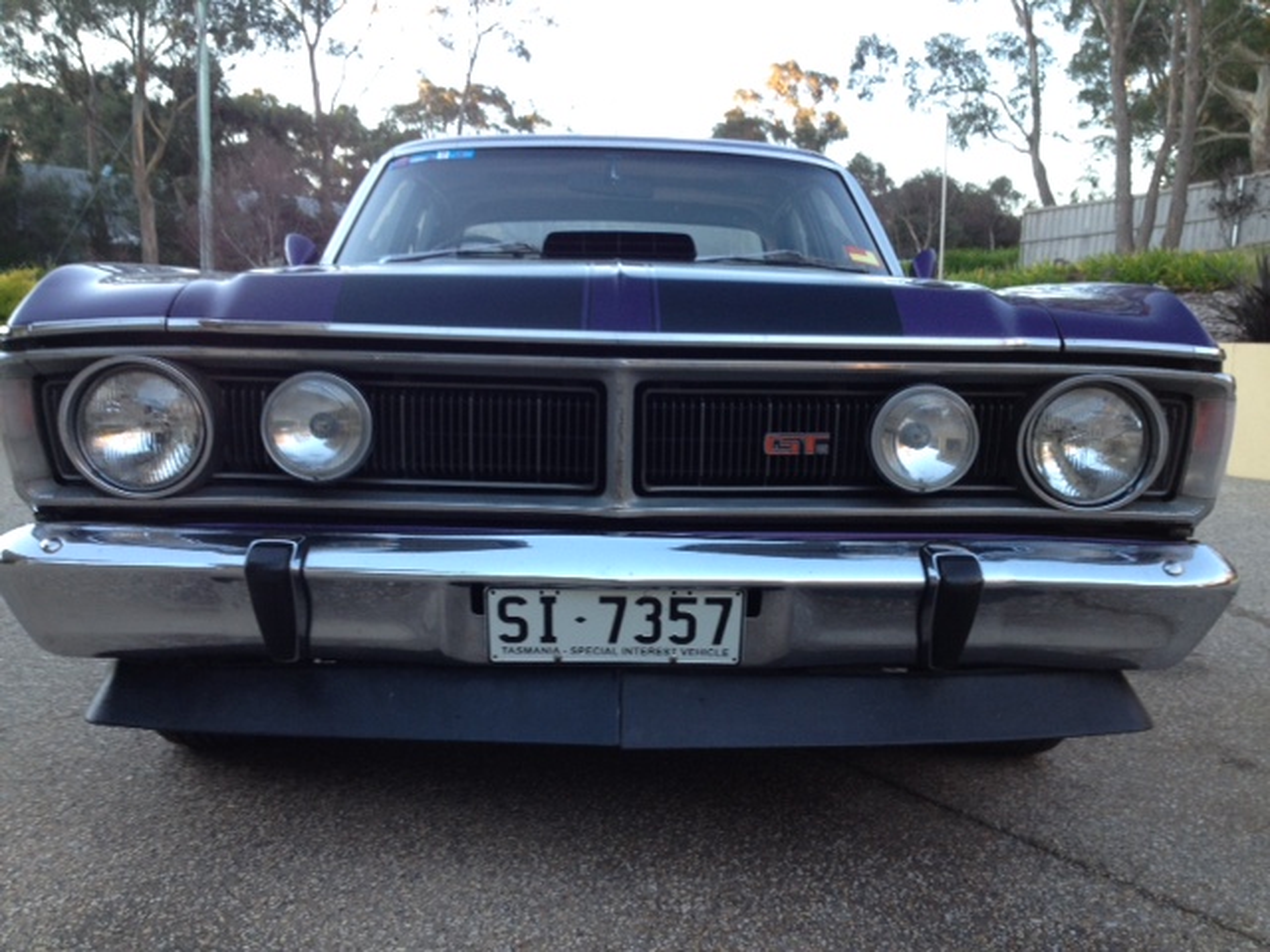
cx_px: 635
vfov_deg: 40.7
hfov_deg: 52.6
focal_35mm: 35
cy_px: 476
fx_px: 1284
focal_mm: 4.28
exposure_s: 1/60
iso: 64
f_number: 2.4
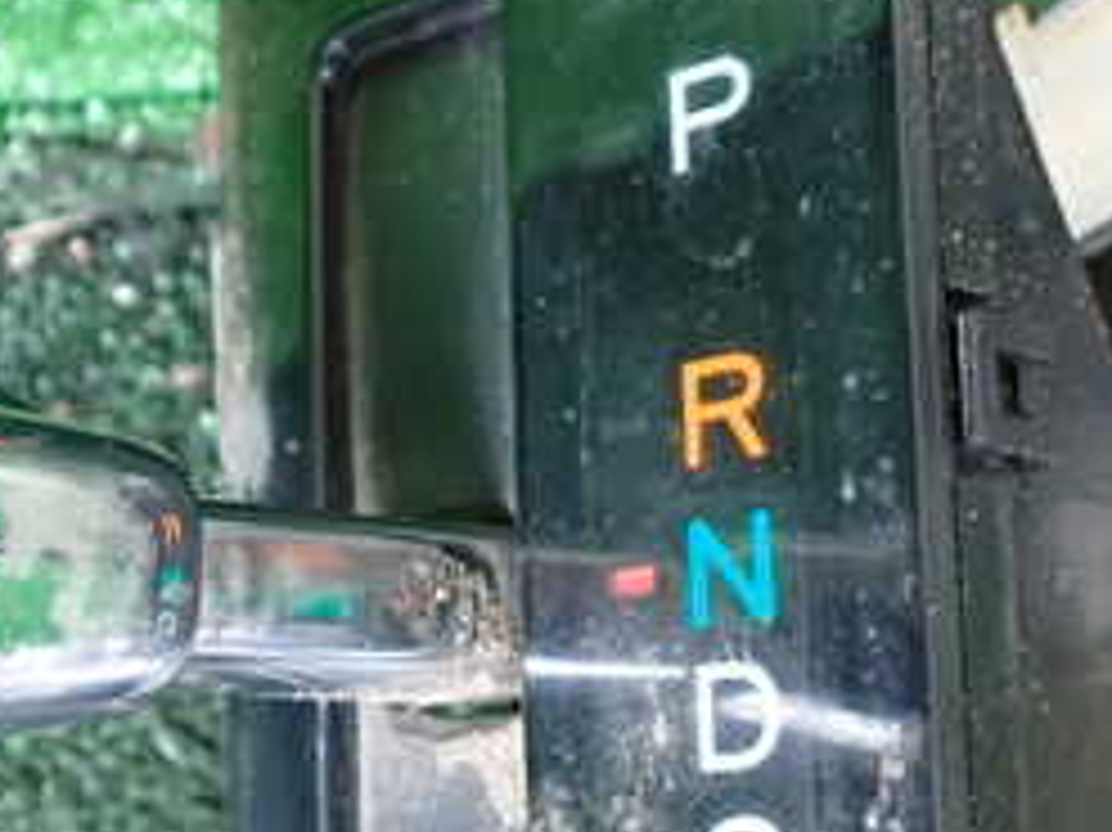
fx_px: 2344
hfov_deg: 26.7
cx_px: 635
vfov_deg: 20.1
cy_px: 513
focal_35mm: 73
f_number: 2.3
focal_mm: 5.4
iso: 500
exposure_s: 1/30
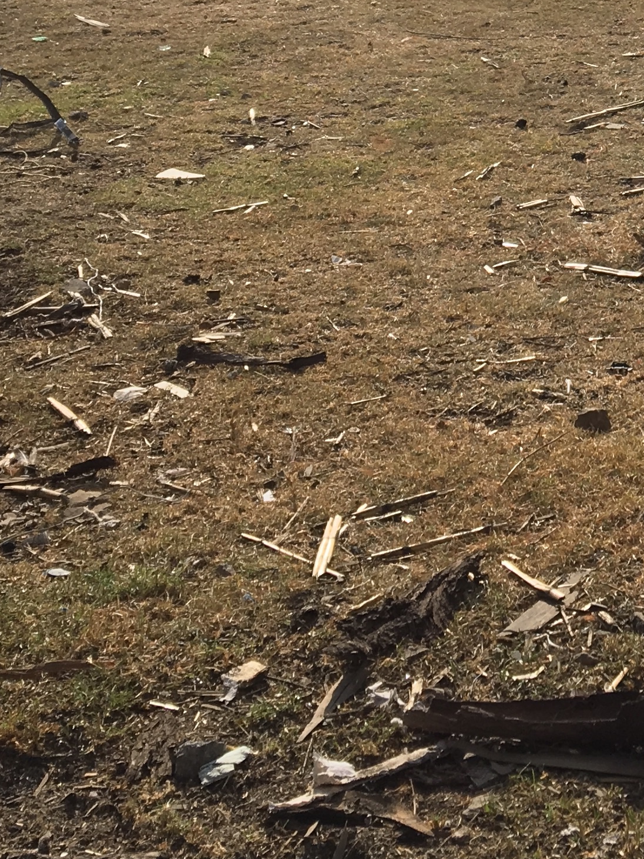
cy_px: -120
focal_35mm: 80
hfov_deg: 17.7
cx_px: 738
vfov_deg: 22.8
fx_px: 1985
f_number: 2.2
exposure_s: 1/1672
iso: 25
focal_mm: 4.15
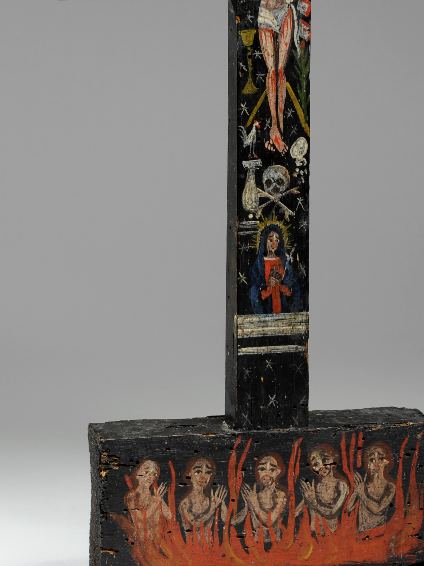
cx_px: 249
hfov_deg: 6.9
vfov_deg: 9.2
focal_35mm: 214
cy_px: 179
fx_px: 3495
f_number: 11
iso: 400
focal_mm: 116
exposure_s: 1/200
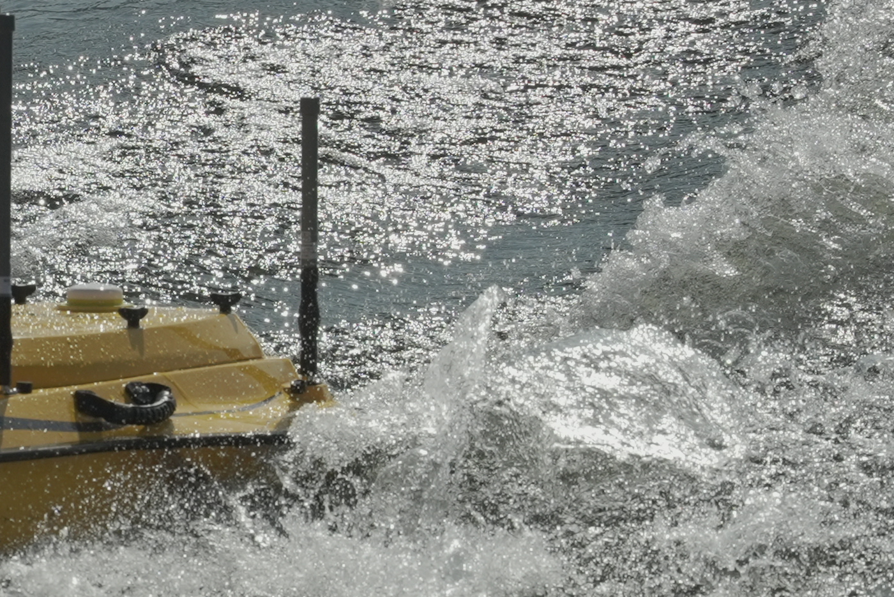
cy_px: 317
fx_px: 13541
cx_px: -194
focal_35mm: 545
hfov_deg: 3.8
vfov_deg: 2.5
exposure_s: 1/3200
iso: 800
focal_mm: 180
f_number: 9
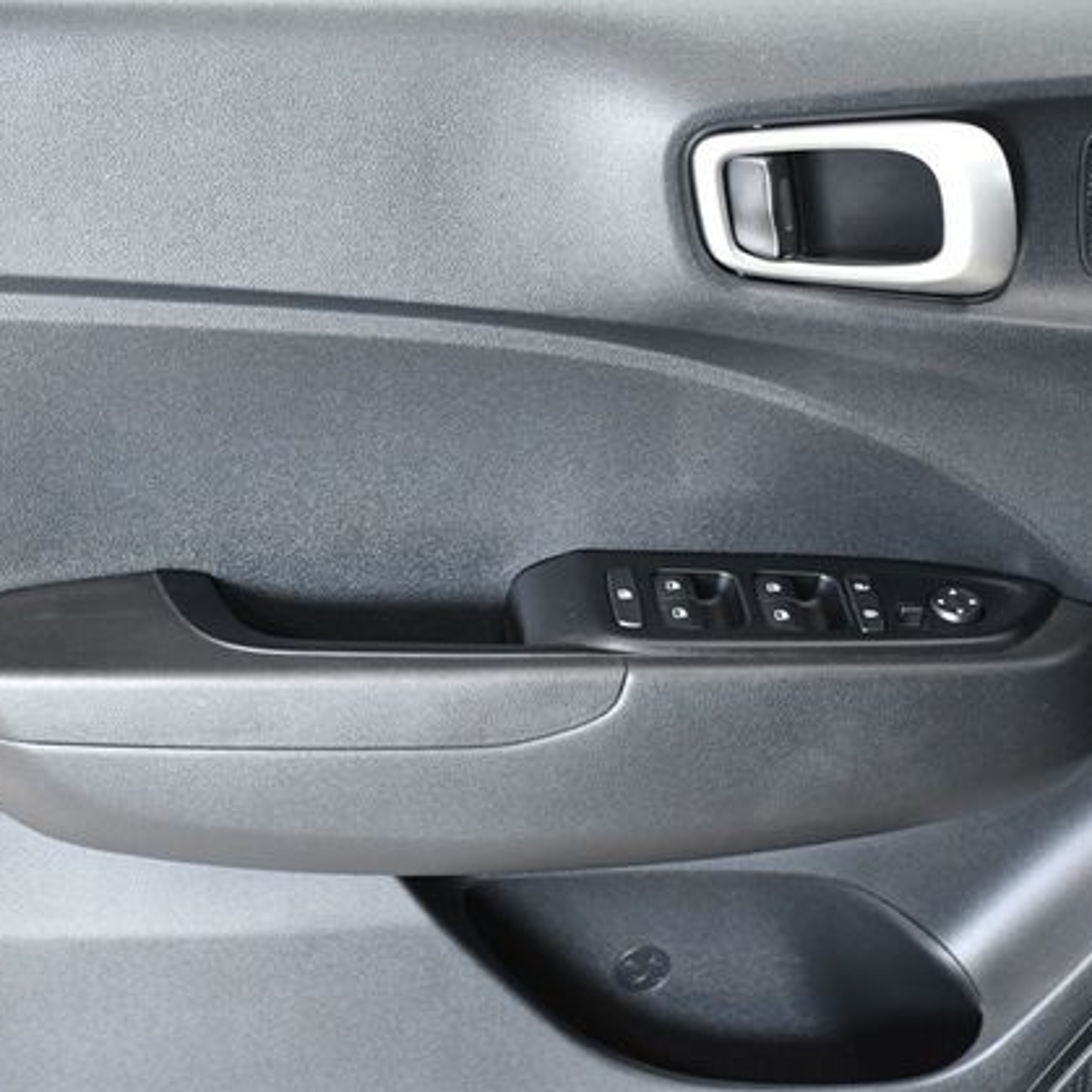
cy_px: 550
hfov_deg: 23.4
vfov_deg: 23.4
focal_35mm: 74
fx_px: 2641
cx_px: 586
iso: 2500
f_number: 5.6
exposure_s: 1/125
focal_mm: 38
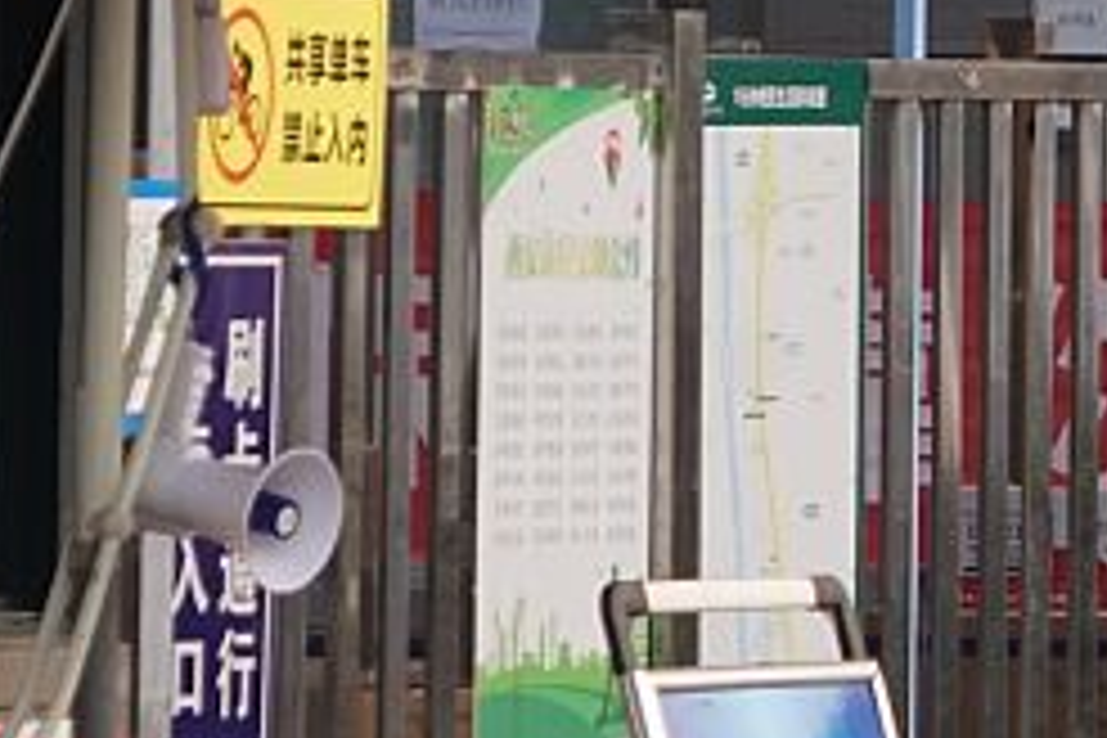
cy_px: 634
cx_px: 2642
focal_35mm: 625
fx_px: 19217
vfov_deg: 2.2
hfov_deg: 3.3
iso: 1000
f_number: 6.3
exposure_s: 1/500
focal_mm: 128
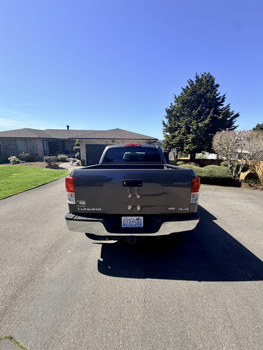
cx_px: 132
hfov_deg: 85.7
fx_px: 142
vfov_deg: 102.1
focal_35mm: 14
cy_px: 175
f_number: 2.2
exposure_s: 1/770
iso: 25
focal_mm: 2.22
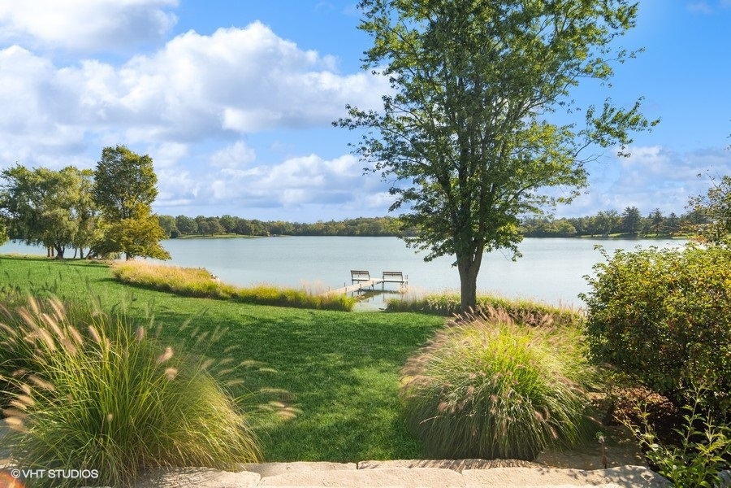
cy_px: 244
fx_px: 365
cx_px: 366
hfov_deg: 90.0
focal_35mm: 18
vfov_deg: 67.4
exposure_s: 1/1600
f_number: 8
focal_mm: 12
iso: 200
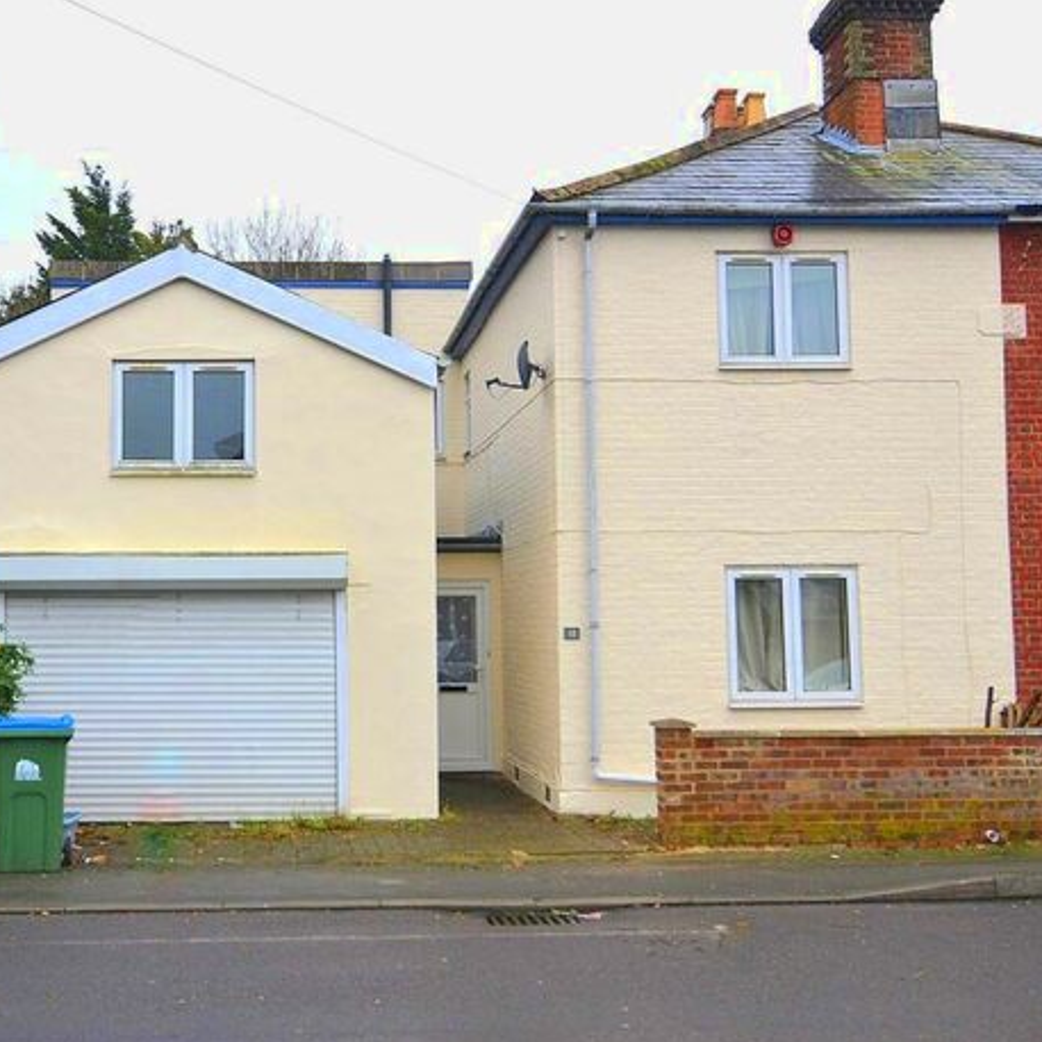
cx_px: 332
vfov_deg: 42.8
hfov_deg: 42.2
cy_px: 529
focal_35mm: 39
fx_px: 1328
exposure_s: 1/100
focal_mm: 20
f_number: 5
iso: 400
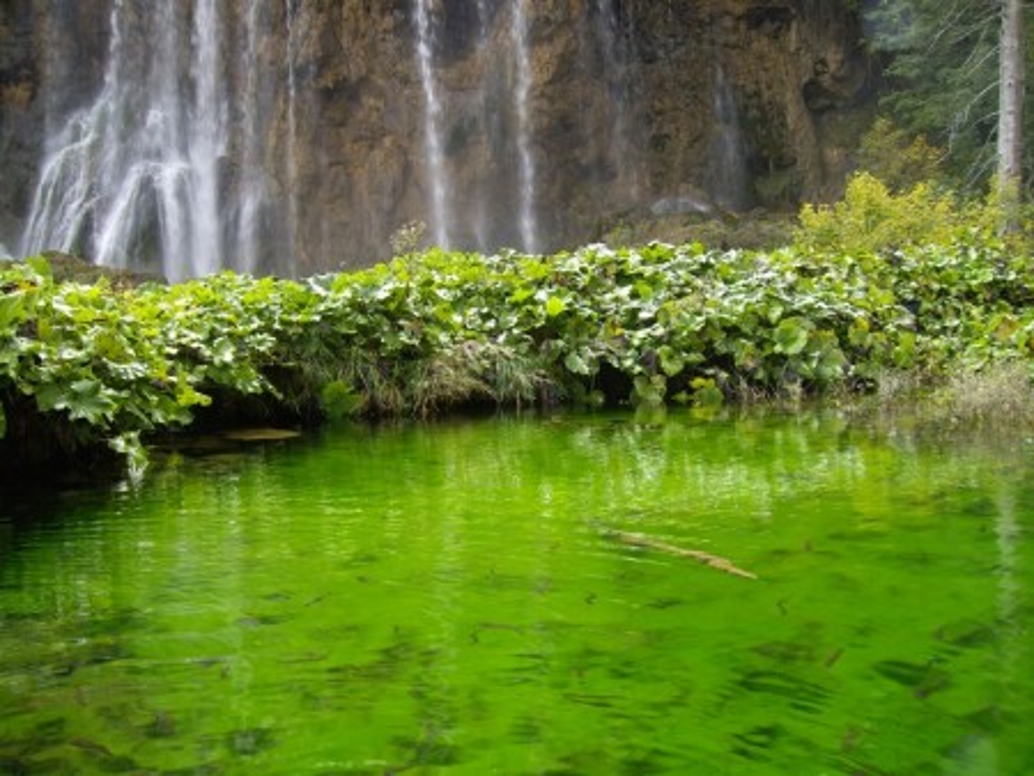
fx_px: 1136
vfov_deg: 37.8
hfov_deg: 49.0
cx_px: 517
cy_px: 388
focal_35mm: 38
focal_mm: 6.2
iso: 50
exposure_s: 1/60
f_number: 2.7
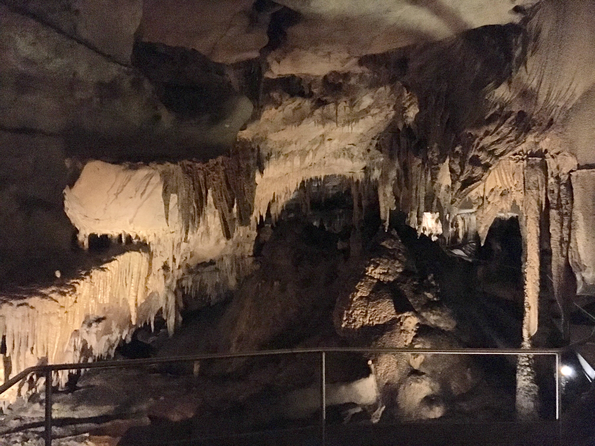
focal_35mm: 29
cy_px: 223
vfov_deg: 48.2
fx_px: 498
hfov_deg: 61.7
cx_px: 298
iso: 2000
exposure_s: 1/15
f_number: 2.2
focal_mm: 4.15
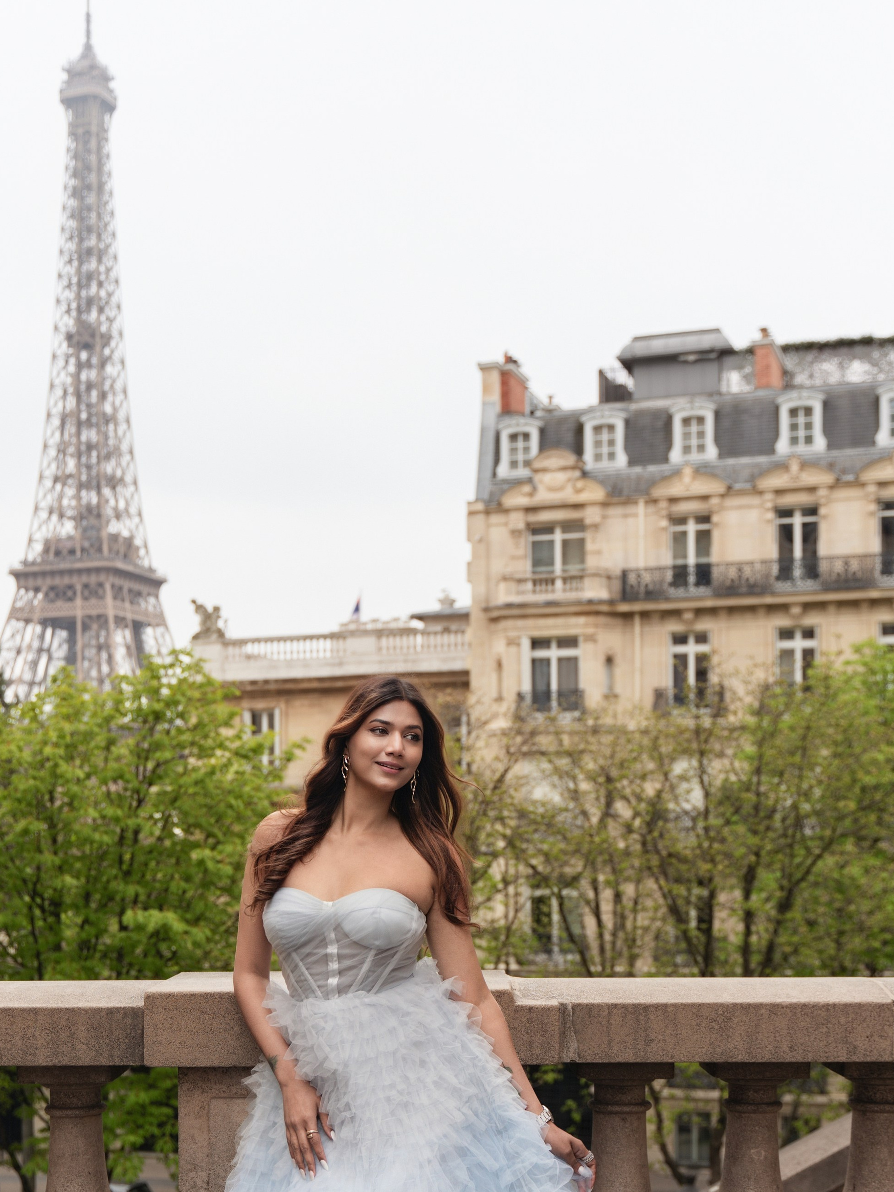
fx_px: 1722
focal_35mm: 50
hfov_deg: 29.1
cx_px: 417
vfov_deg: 37.7
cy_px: 820
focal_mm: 33
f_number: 2.8
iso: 200
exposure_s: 1/500
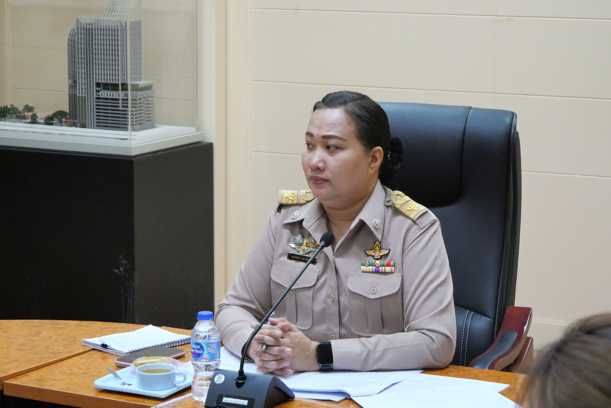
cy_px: 204
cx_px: 306
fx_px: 1749
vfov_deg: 13.3
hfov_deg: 19.8
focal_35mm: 103
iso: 3200
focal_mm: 50
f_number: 5.6
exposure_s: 1/40
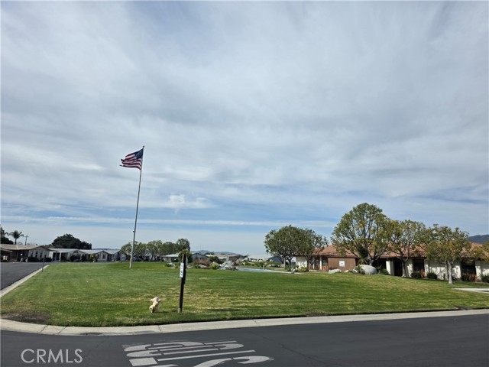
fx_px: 325
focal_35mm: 23
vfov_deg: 58.9
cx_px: 244
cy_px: 184
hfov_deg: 73.9
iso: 50
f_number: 1.7
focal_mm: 6.3
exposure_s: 1/7944
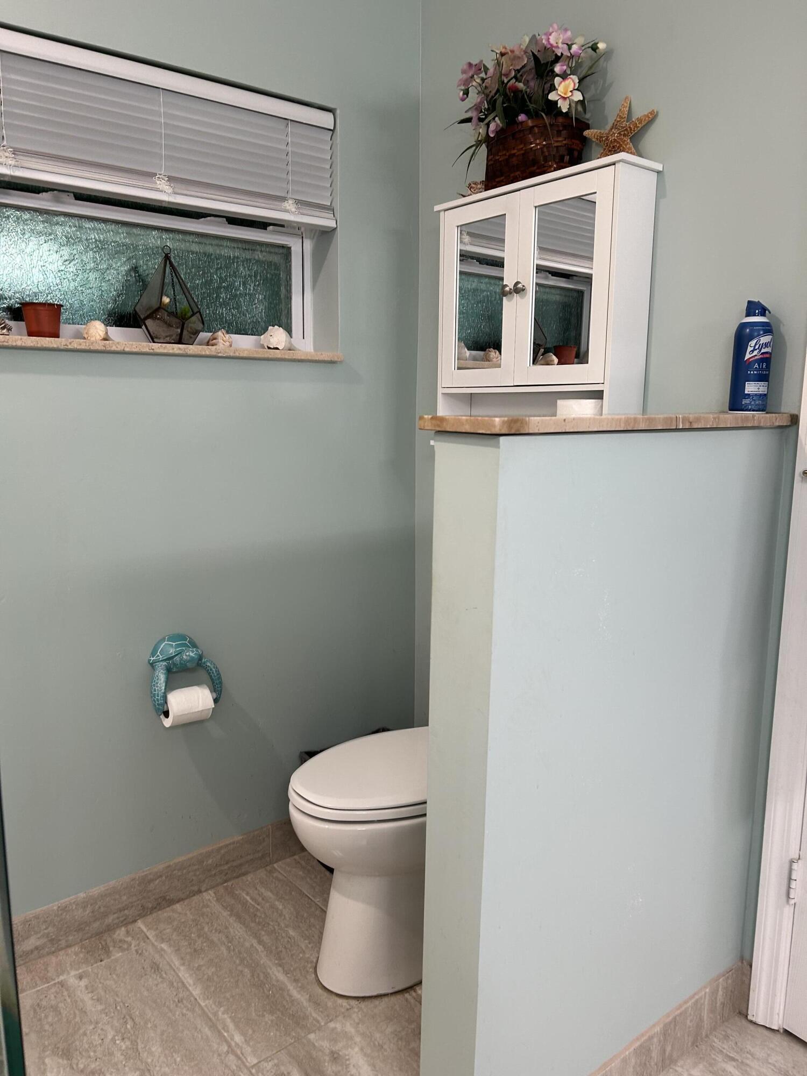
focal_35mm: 26
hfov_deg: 53.1
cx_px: 404
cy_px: 538
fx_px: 808
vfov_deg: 67.3
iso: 100
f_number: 1.5
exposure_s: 1/60
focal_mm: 5.7
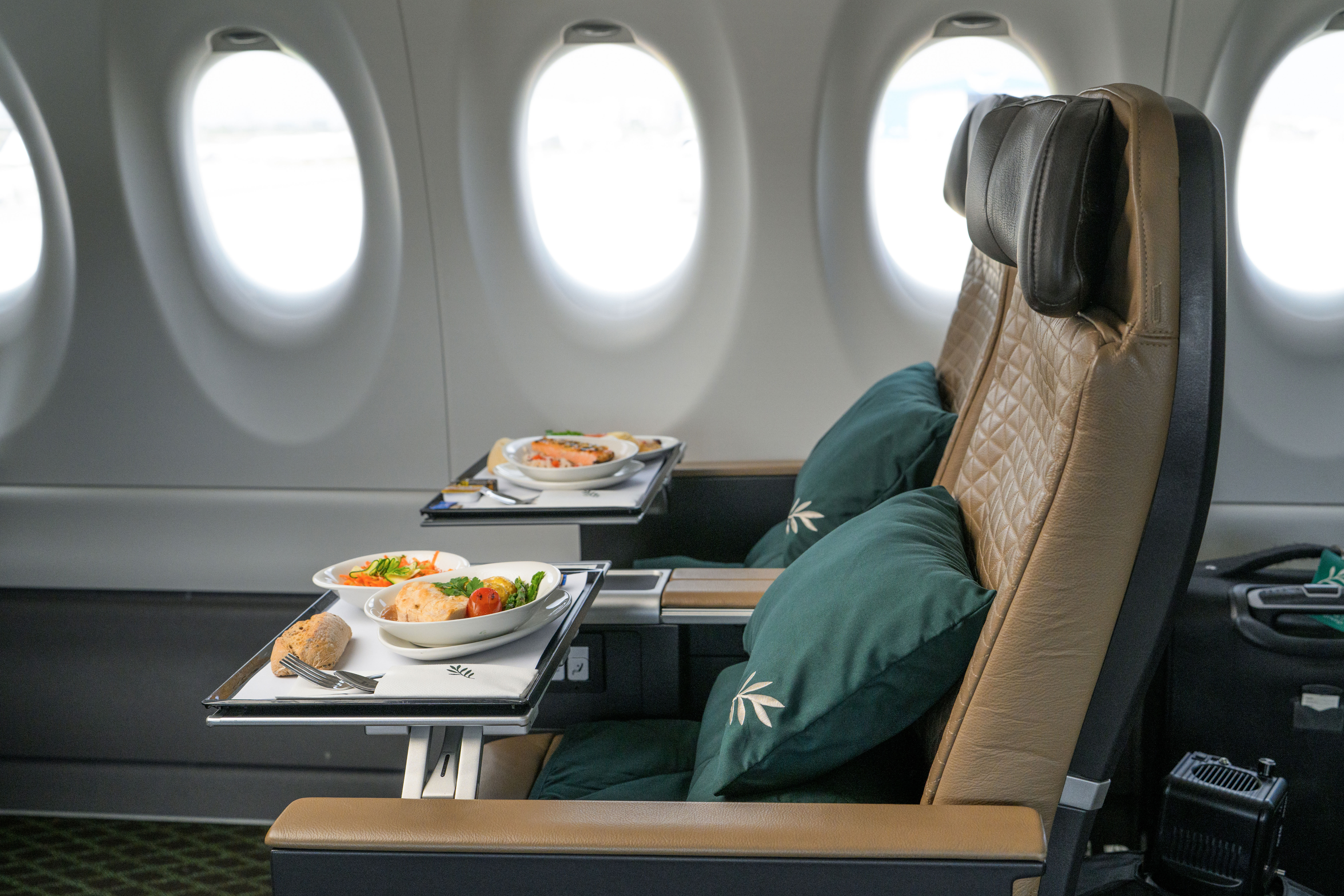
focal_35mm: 41
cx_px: 665
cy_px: 445
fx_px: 1531
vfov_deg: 32.6
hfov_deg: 47.4
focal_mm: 40
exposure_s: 1/1250
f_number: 5
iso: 1250
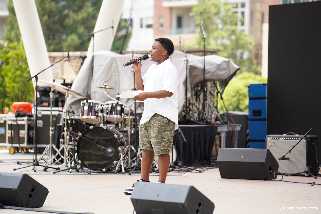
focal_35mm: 120
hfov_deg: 17.1
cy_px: 107
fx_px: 1070
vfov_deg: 11.4
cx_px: 160
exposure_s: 1/1600
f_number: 3.2
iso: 500
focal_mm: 120
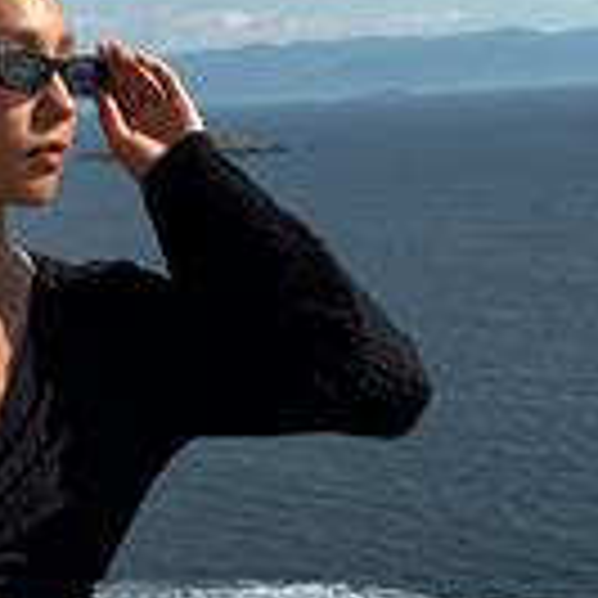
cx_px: -45
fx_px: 1798
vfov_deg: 18.9
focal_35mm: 92
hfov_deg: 18.2
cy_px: 339
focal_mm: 4.25
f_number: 1.8
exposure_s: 1/2755
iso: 32
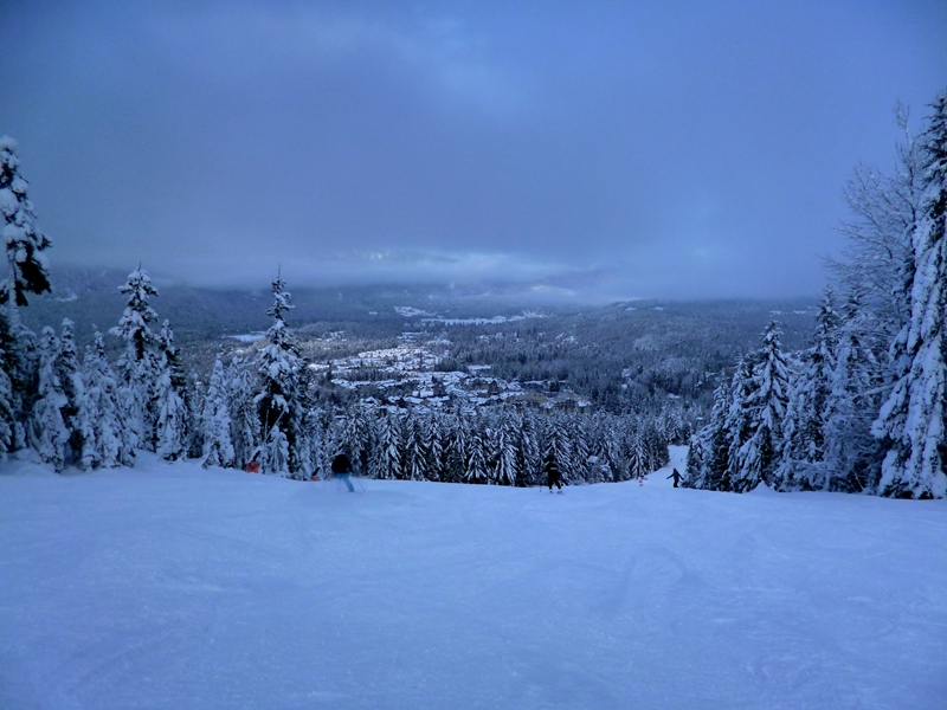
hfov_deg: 71.6
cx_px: 474
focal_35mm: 24
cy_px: 355
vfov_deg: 56.8
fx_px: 657
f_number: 2.5
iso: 160
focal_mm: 4.3
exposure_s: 1/1300
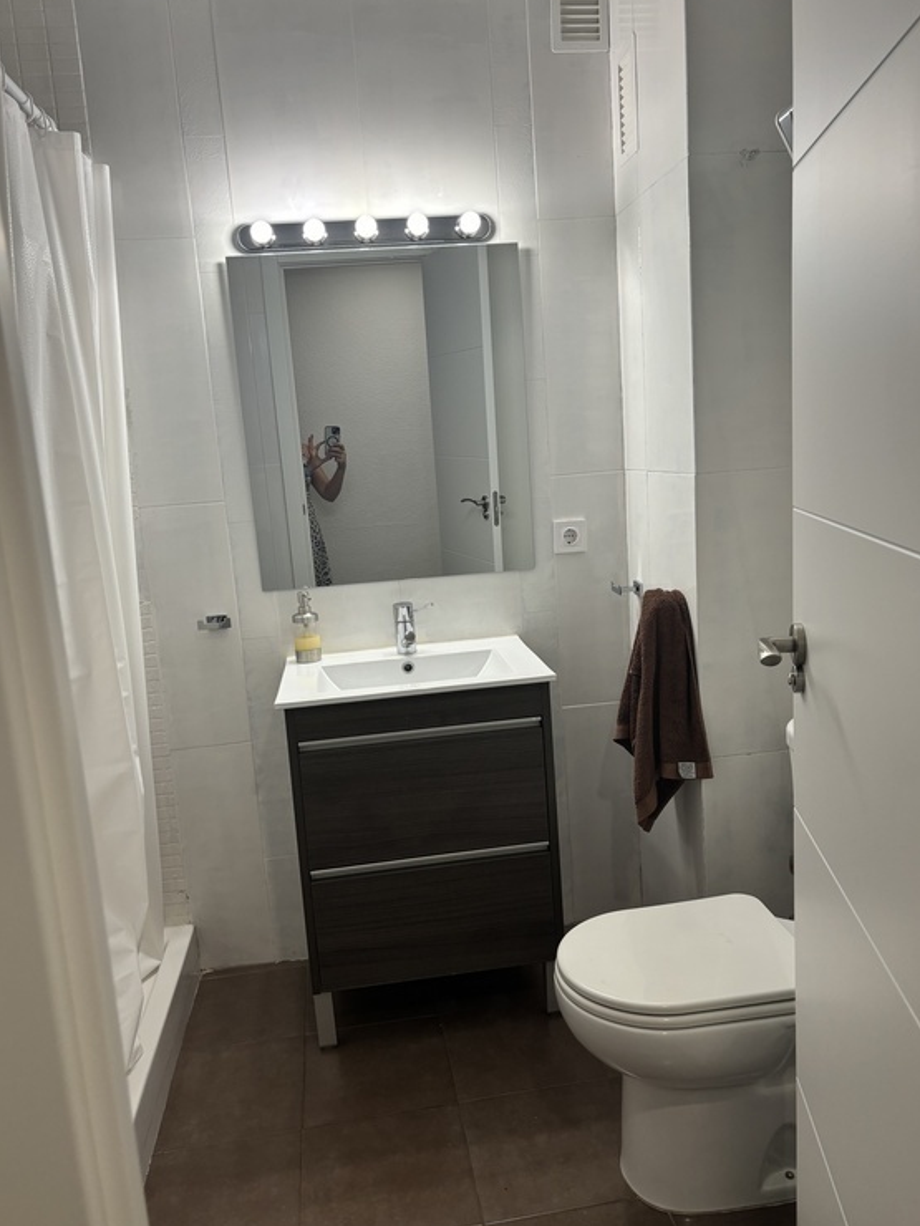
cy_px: 611
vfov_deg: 65.3
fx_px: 957
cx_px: 458
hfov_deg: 51.4
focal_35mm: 27
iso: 64
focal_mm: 5.96
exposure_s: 1/100
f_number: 1.6
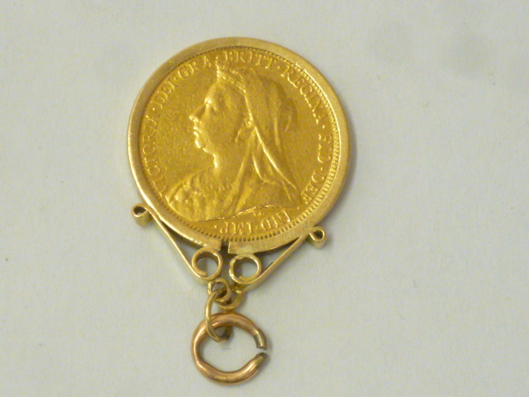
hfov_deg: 10.2
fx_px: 2949
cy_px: 198
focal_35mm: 193
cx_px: 264
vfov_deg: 7.7
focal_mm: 17.5
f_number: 5.7
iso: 400
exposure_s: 1/25
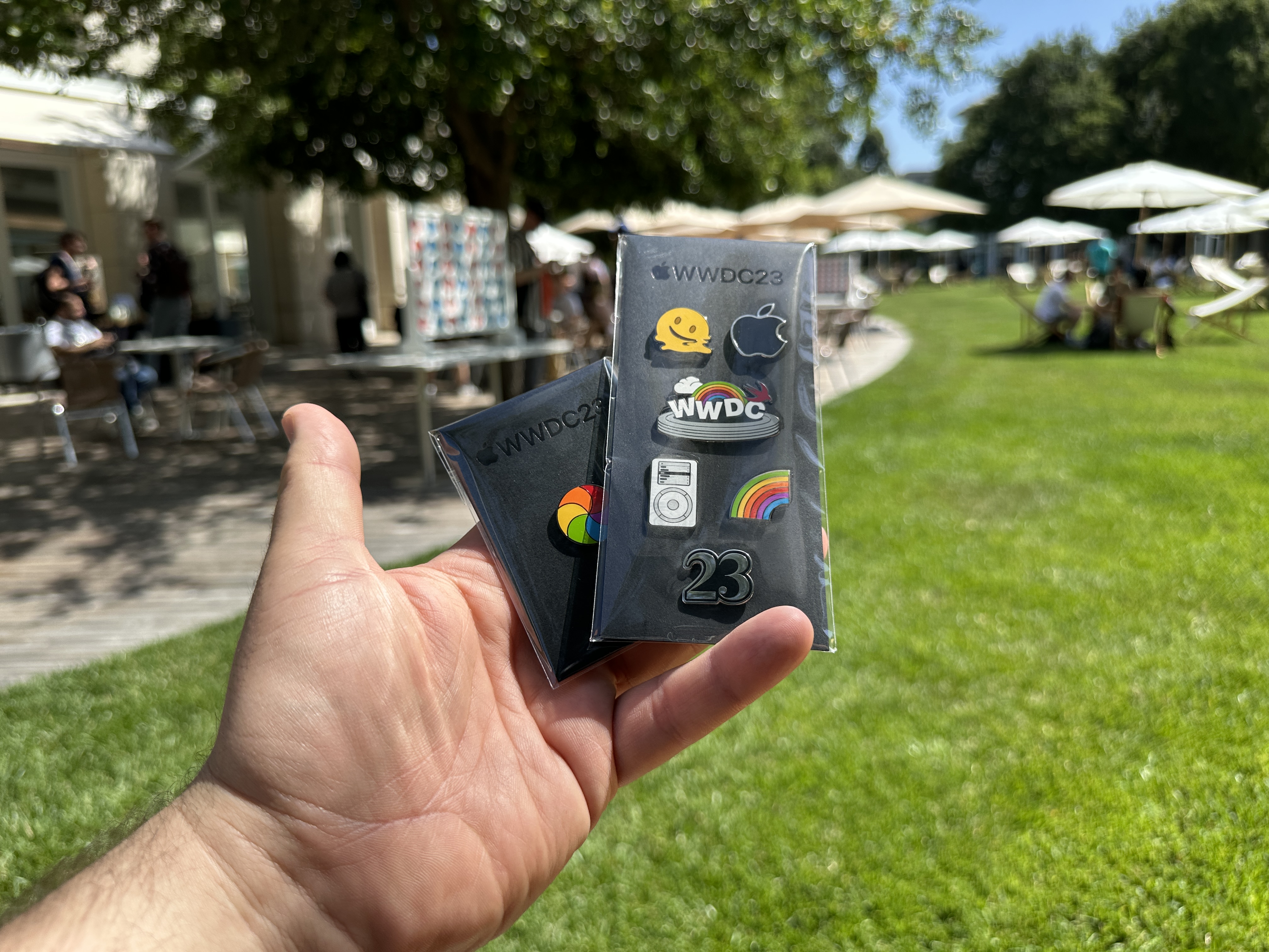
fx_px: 880
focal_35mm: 24
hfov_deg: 71.6
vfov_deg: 56.8
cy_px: 476
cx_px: 634
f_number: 1.78
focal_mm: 6.86
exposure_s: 1/2660
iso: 80
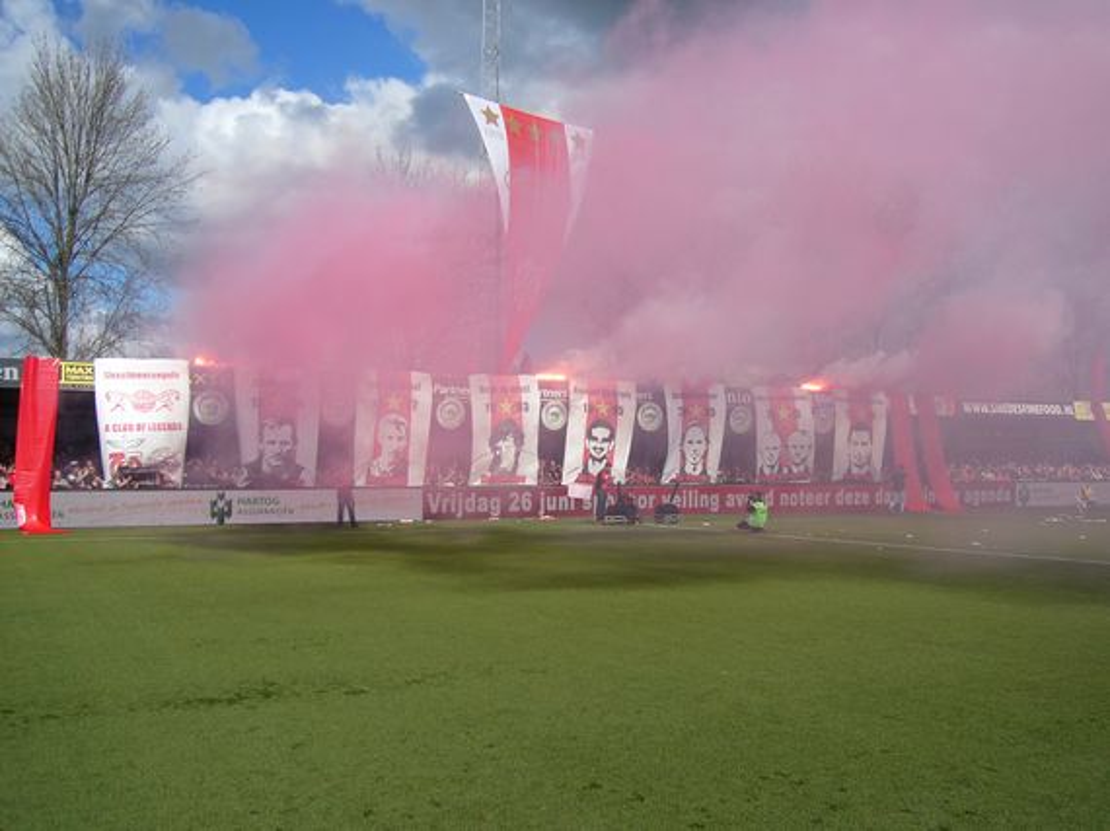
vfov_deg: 40.7
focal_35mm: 35
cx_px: 555
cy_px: 416
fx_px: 1122
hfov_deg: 52.6
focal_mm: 5.8
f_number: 8
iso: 50
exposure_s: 1/250
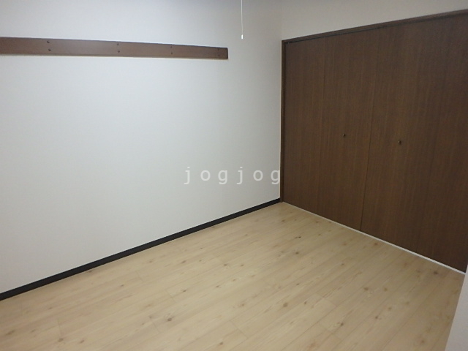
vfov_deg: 63.4
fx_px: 284
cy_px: 176
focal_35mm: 21
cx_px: 234
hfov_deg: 79.0
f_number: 3.5
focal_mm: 3.7
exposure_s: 1/30
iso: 500
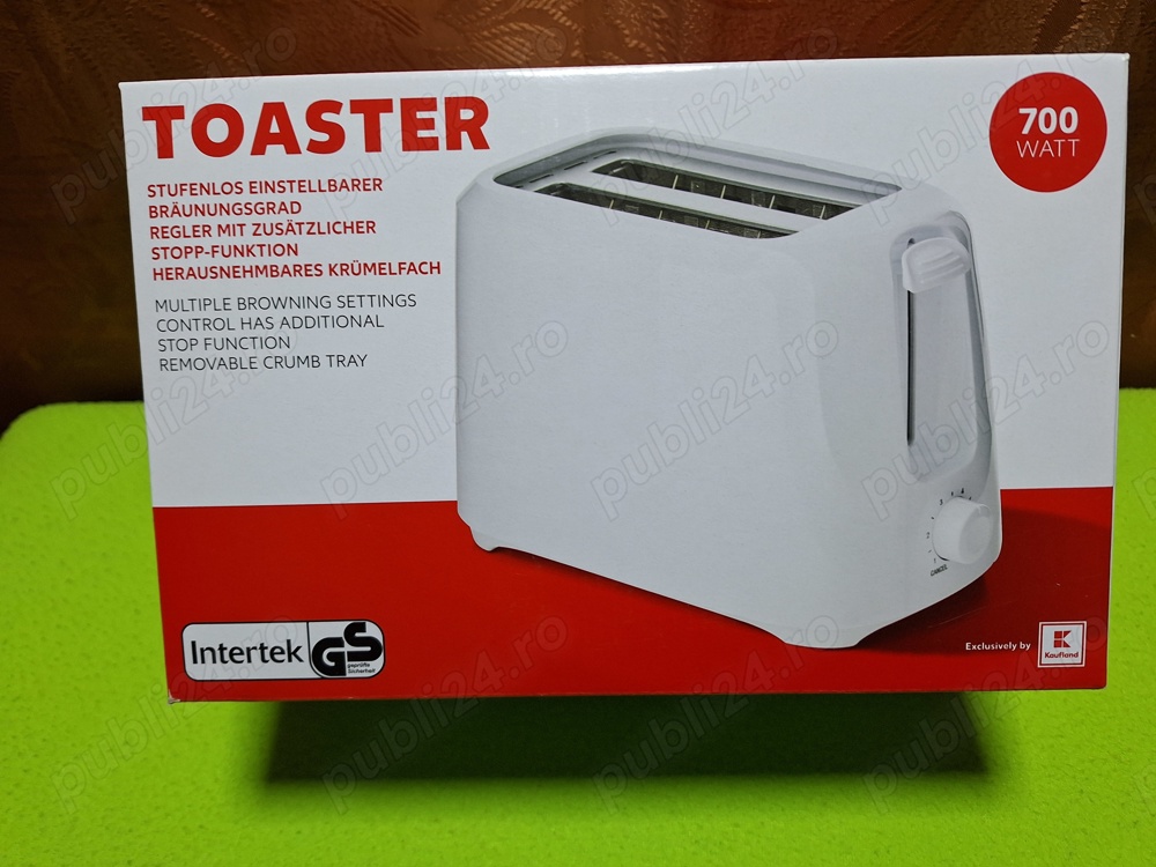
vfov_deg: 58.9
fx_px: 768
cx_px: 578
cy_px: 434
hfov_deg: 73.9
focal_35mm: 23
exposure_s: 1/50
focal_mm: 5.54
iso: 100
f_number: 1.8
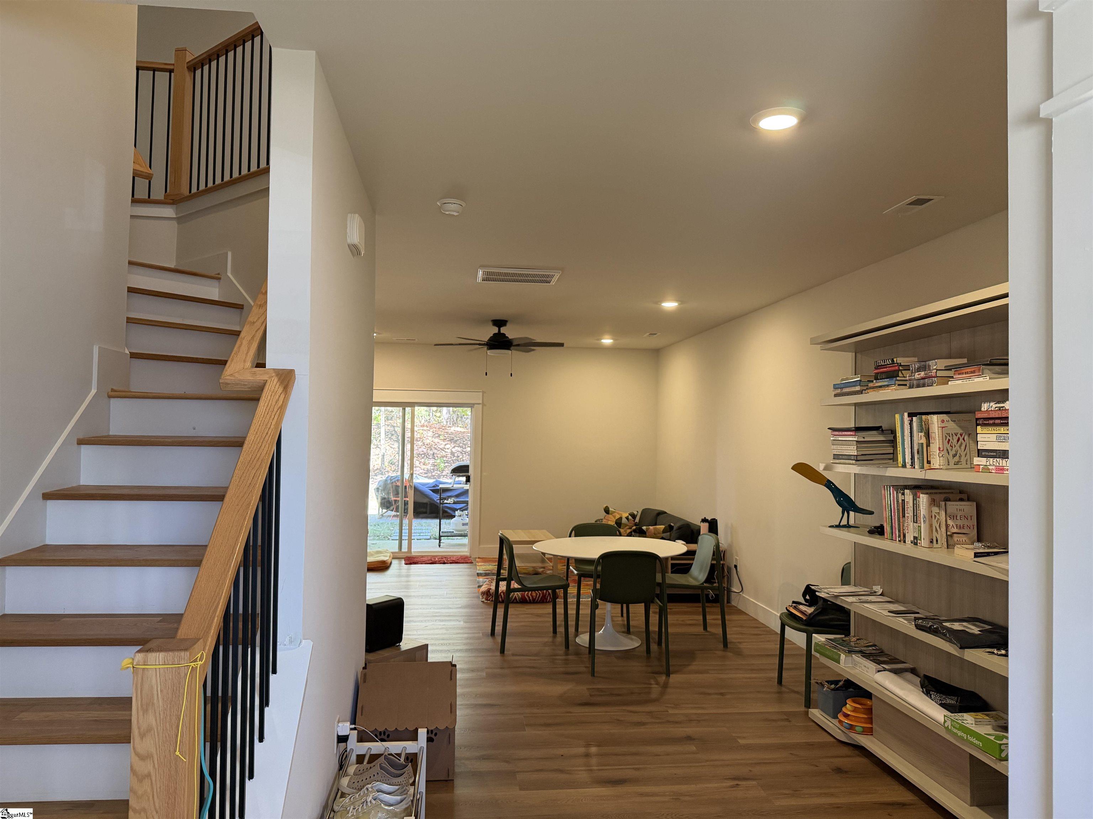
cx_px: 546
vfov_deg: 56.8
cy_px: 410
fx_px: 758
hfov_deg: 71.6
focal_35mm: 24
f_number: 1.78
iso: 400
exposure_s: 1/120
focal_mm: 6.76
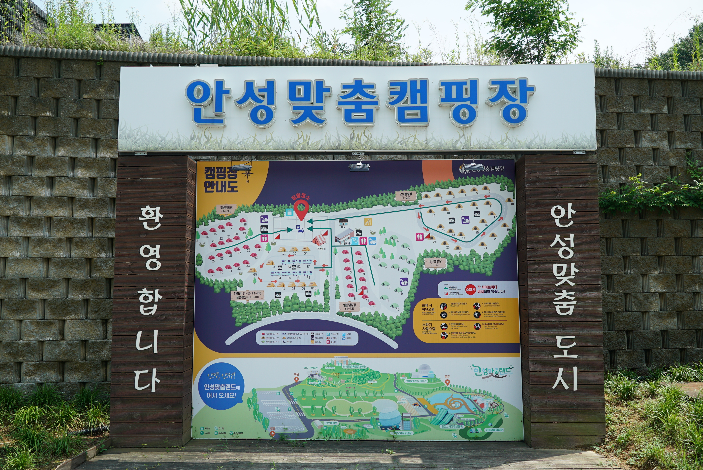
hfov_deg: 57.2
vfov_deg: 40.0
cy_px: 235
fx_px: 645
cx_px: 352
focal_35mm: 33
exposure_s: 1/400
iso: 200
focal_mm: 33
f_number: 8
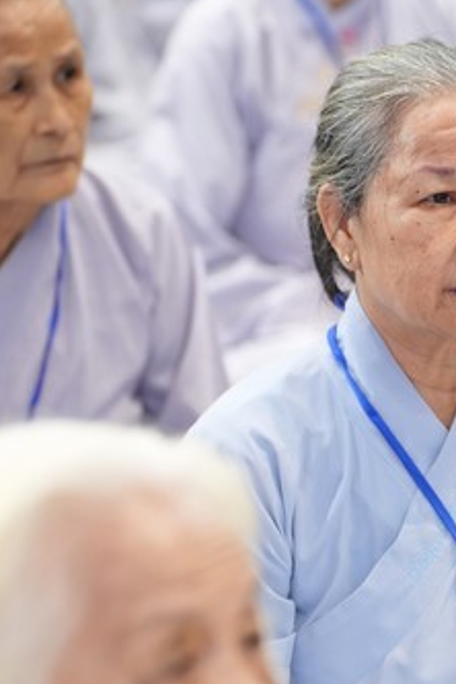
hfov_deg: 6.8
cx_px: 460
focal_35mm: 201
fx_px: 3819
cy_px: 422
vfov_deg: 10.2
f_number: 2.8
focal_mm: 103
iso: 2000
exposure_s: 1/100
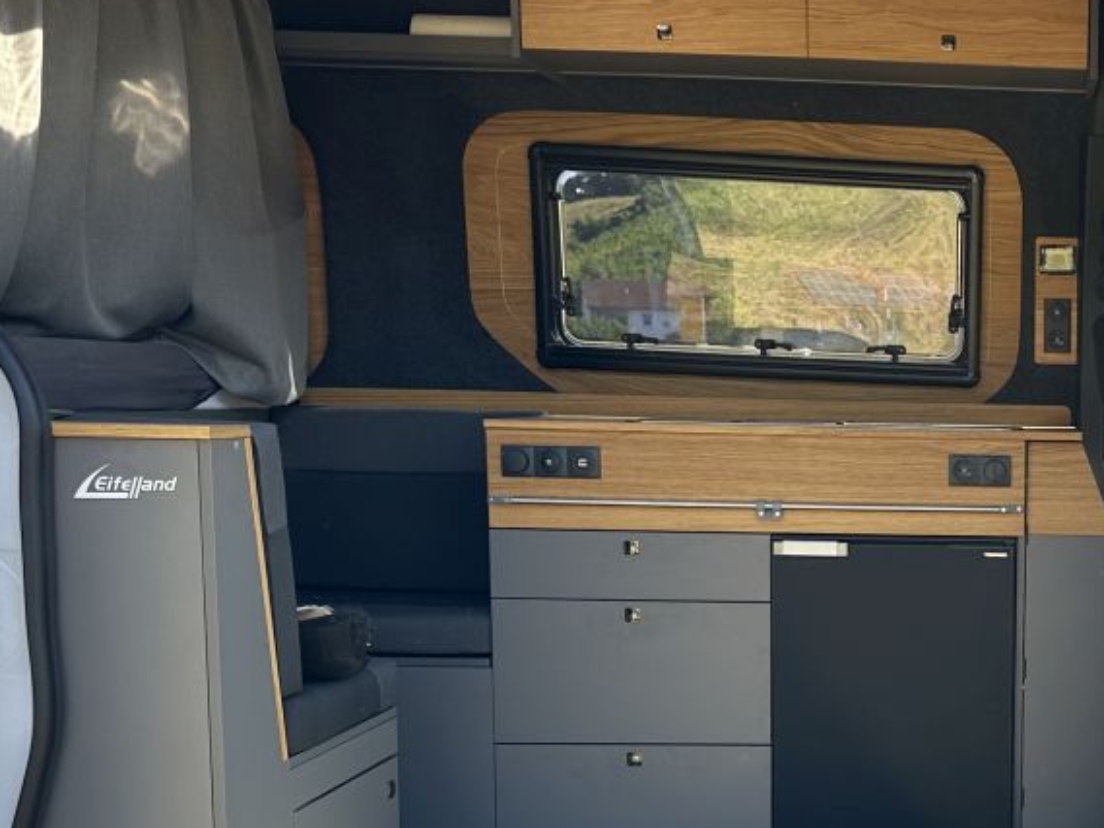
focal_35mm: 54
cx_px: 1110
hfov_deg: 32.6
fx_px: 1723
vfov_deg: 26.7
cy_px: 624
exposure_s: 1/630
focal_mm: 6.86
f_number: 1.78
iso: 80
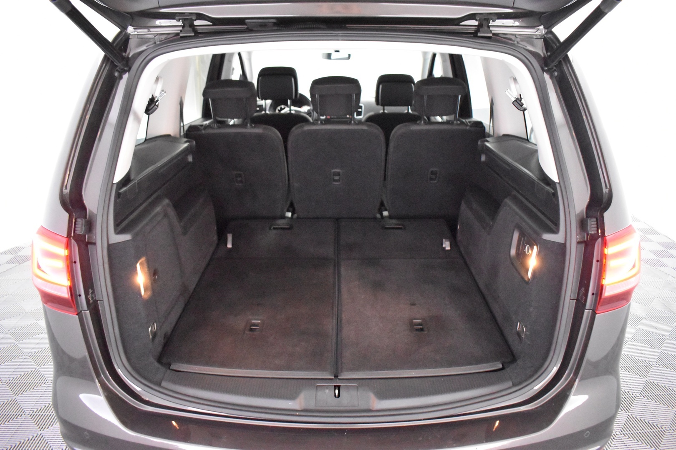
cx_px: 338
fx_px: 507
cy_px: 225
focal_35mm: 27
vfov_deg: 47.9
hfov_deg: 67.4
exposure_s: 1/60
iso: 12800
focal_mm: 18
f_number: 3.5
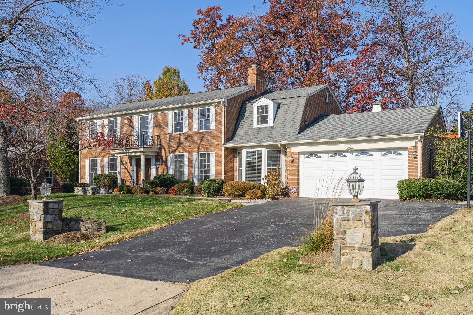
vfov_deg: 42.3
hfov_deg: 60.3
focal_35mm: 31
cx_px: 236
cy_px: 158
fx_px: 407
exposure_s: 1/640
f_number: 8
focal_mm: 31
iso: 200
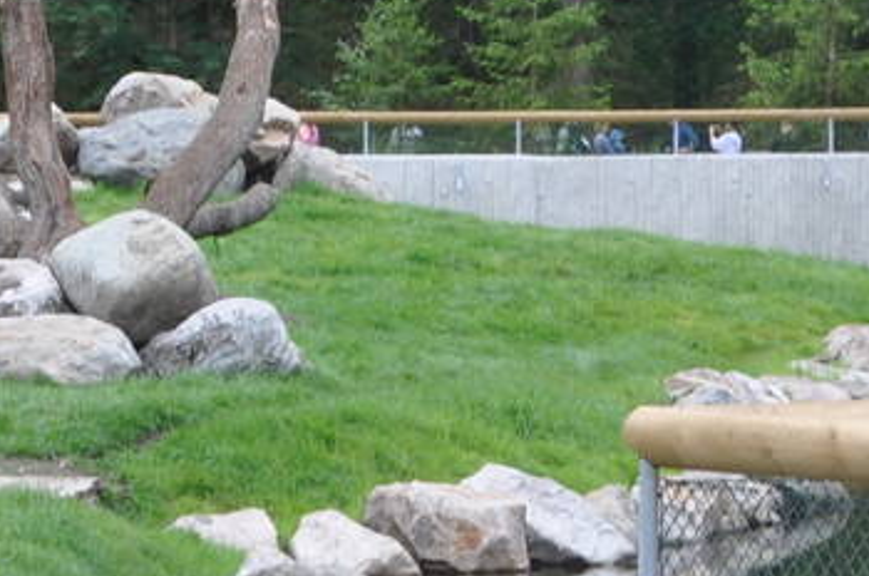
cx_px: 256
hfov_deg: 6.0
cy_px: 369
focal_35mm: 343
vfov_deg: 4.0
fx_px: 8264
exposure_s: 1/100
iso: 200
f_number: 10
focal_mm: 50
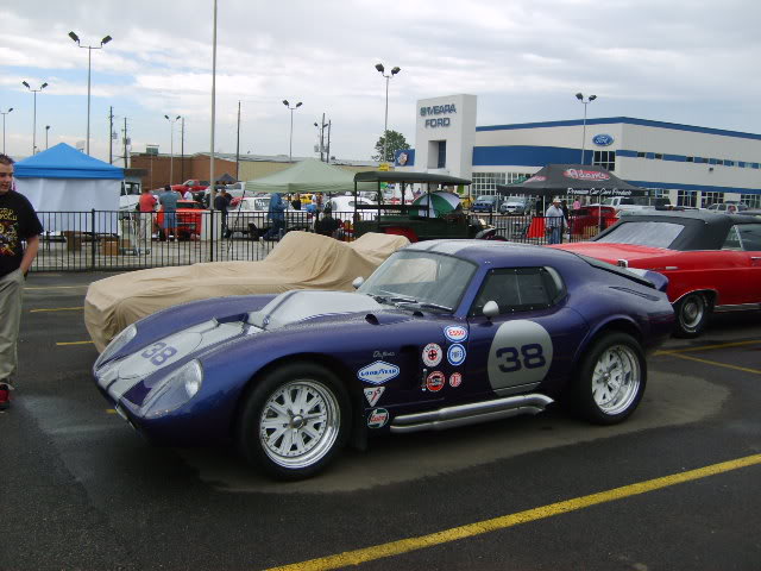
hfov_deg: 52.6
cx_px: 380
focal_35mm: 35
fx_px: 769
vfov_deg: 40.7
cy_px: 286
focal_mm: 5.8
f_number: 2.8
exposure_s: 1/500
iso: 50
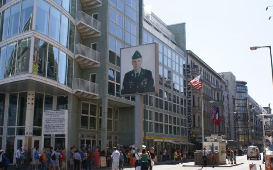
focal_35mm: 40
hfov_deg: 49.3
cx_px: 136
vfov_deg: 32.0
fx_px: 298
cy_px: 90
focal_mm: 26
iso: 100
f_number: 11
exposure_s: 1/100
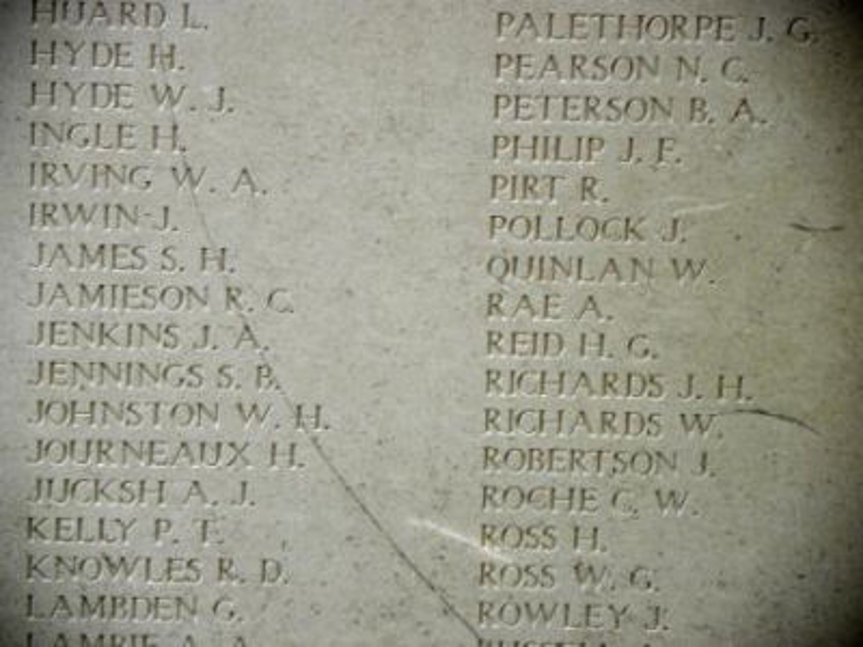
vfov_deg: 5.1
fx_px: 7255
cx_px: 432
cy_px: 324
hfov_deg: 6.8
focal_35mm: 291
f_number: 4.5
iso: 163
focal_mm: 51.8
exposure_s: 1/72.4
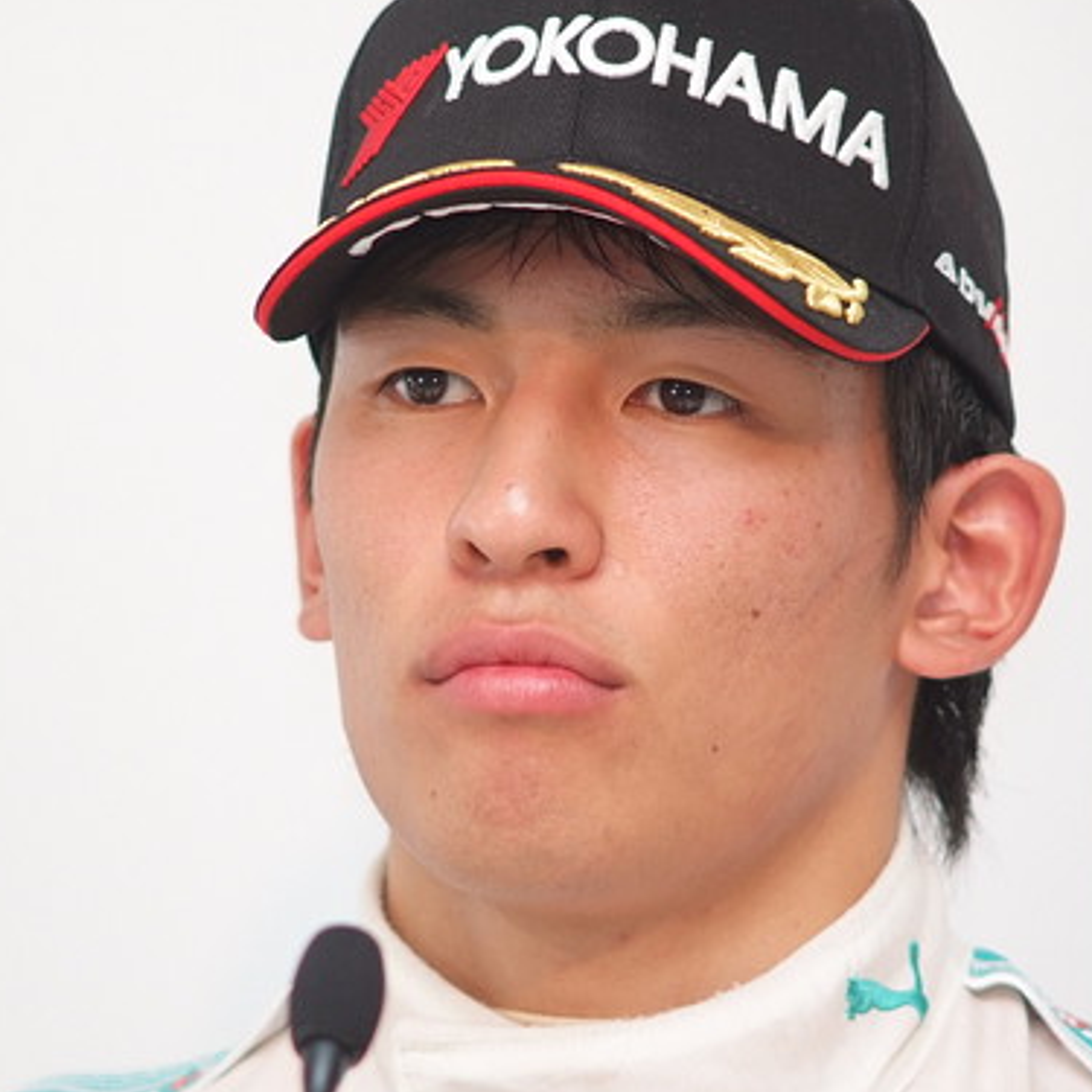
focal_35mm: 441
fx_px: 15739
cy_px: 539
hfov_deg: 4.0
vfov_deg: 4.0
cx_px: 588
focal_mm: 180
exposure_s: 1/250
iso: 400
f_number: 2.8
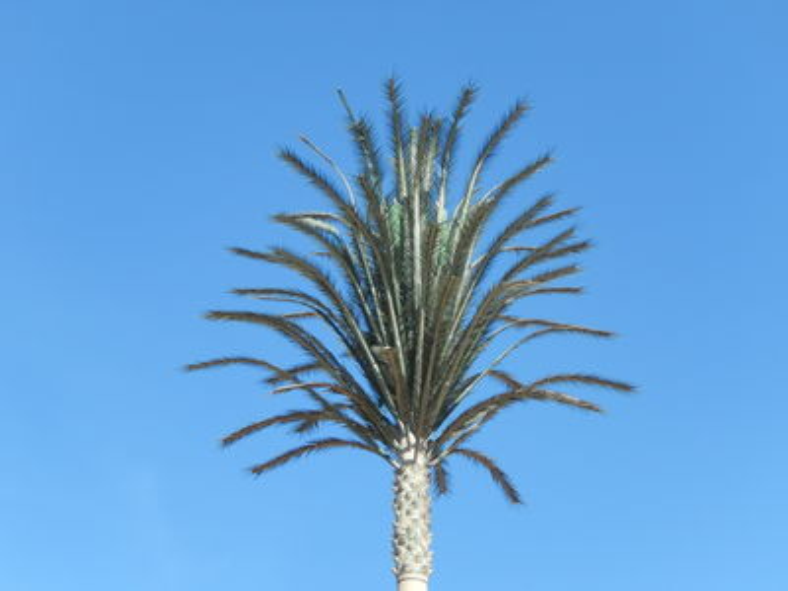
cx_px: 394
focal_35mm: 105
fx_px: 2390
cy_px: 296
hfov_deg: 18.7
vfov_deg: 14.1
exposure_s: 1/400
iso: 125
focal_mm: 18.9
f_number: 5.3
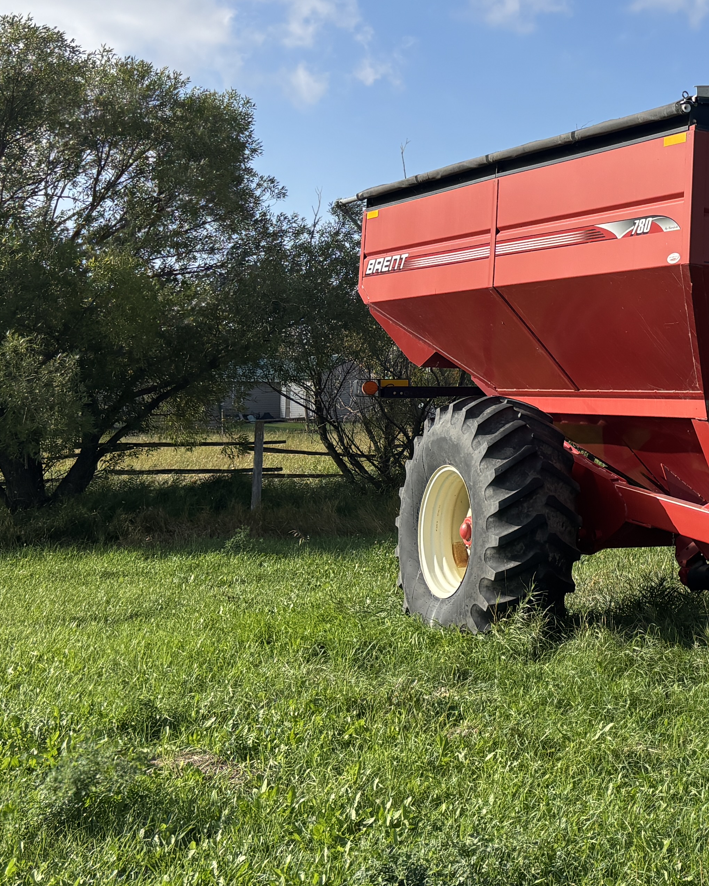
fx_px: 1495
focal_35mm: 57
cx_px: 794
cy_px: 249
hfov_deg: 24.7
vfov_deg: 32.5
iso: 50
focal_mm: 5.96
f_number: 1.6
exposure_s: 1/3413
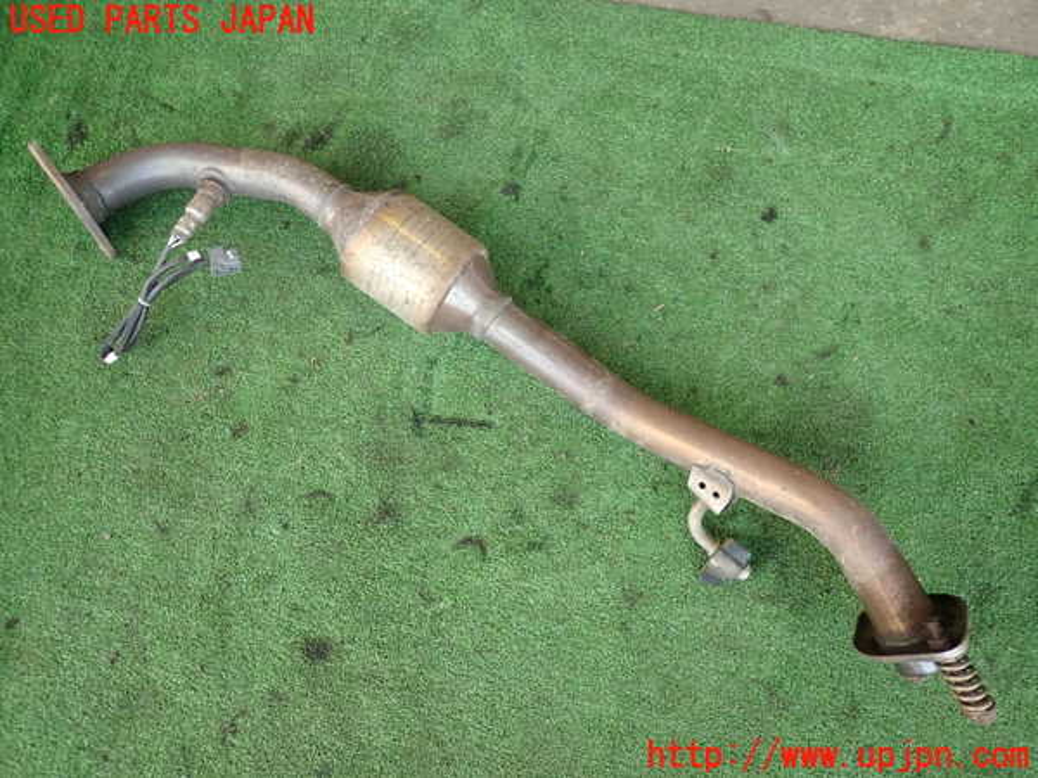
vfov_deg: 54.9
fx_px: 750
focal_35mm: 25
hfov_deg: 69.4
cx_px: 519
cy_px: 389
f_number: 2
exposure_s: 1/60
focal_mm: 4.5
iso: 100
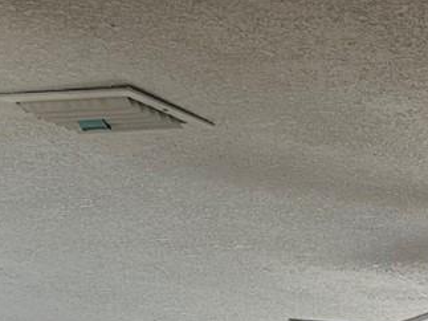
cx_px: 949
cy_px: 749
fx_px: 1471
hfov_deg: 13.3
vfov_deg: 10.8
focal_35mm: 119
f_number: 1.78
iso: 100
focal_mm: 6.86
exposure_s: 1/120
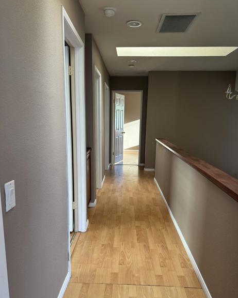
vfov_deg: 65.9
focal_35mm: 26
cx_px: 115
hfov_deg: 54.9
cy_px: 162
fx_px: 229
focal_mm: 6.76
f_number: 1.78
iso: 125
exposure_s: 1/121
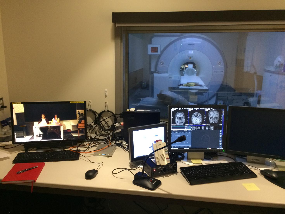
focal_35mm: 29
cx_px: 142
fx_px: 239
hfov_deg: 61.7
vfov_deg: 48.2
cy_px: 107
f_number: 2.2
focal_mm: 4.15
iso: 320
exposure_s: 1/24
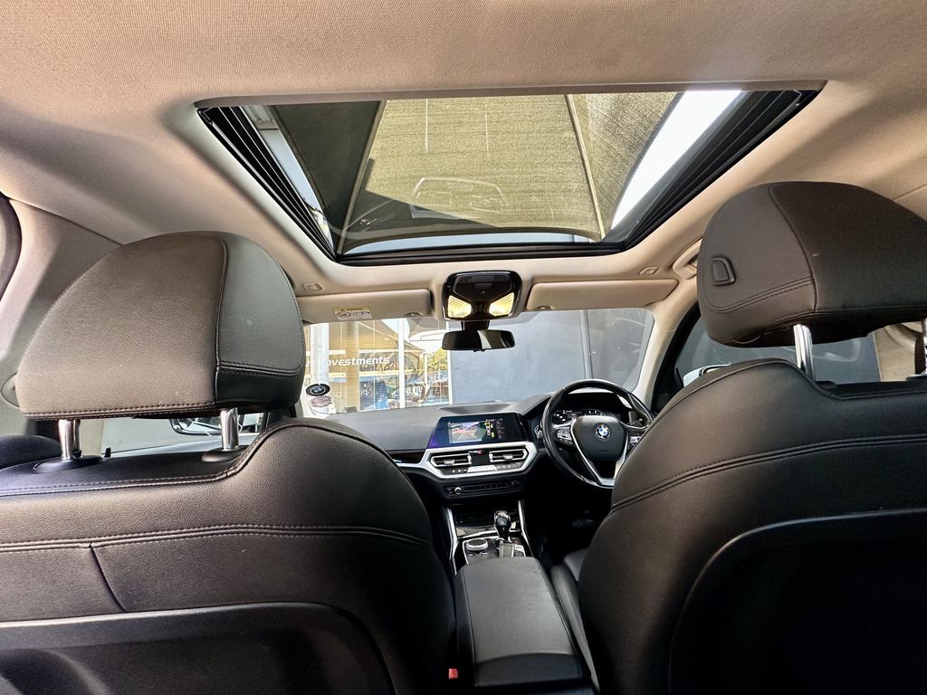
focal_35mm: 14
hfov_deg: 102.1
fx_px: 375
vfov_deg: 85.7
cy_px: 348
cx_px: 464
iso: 320
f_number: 2.2
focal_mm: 2.22
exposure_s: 1/61
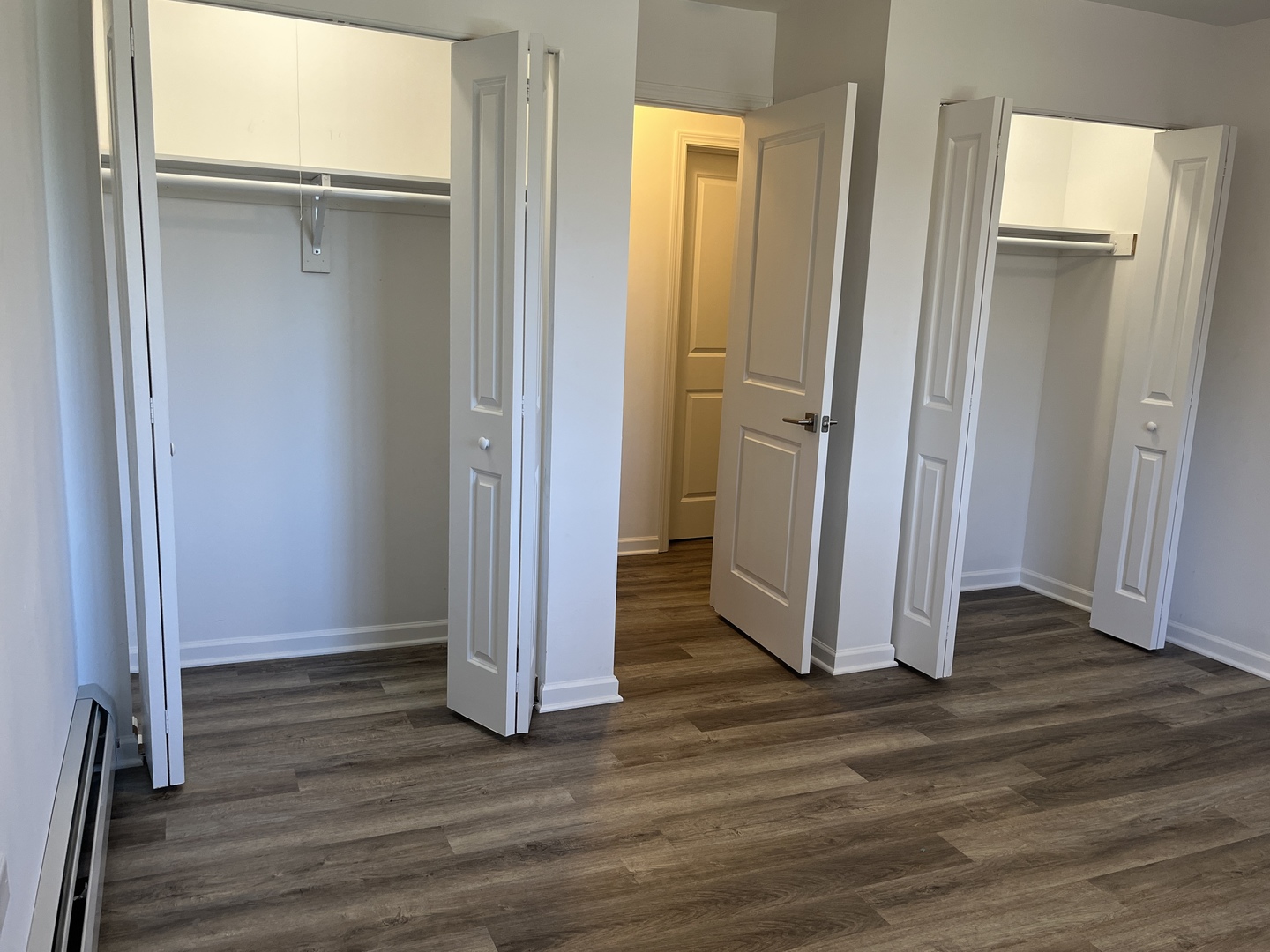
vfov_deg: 53.1
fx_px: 954
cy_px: 476
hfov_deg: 67.3
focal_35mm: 26
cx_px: 635
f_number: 1.6
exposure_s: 1/120
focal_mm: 5.1
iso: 100
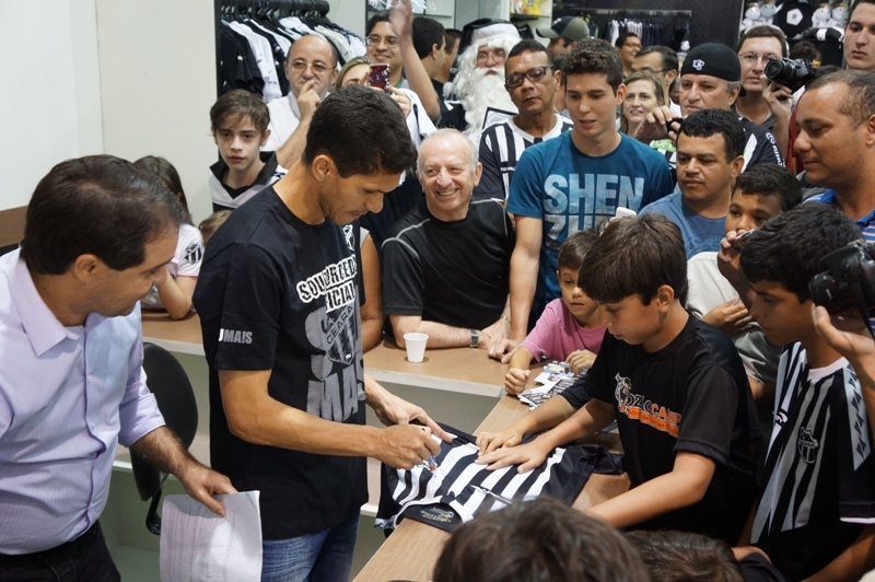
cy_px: 291
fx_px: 1056
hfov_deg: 45.0
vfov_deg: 30.8
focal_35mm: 44
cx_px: 438
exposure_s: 1/60
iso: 1250
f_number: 4
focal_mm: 29
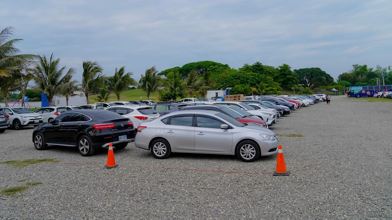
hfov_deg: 71.9
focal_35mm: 26
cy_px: 88
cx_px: 194
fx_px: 270
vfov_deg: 44.1
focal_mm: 24
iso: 100
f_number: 3.5
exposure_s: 1/500
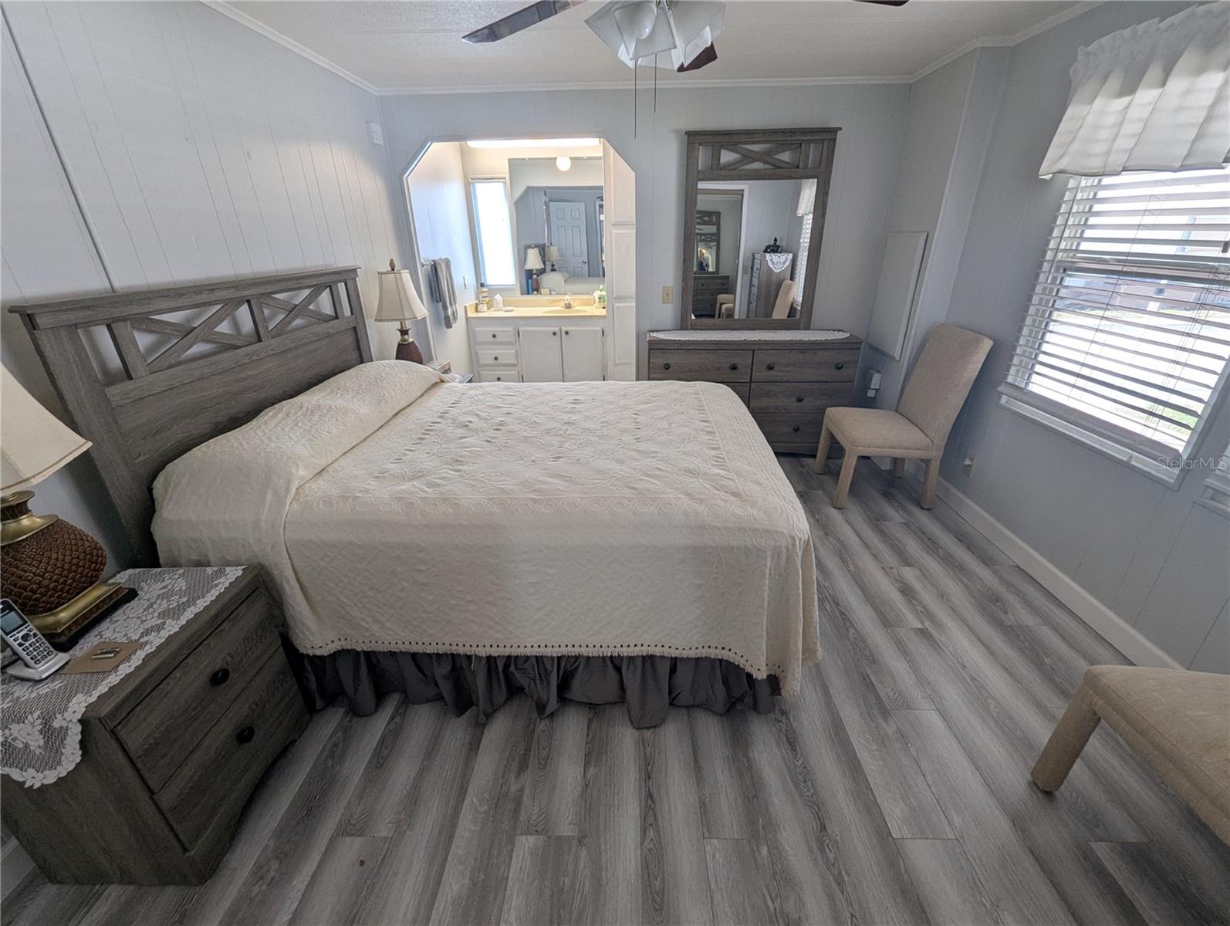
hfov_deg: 106.1
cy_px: 463
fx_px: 463
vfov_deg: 90.1
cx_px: 615
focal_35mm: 13
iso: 65
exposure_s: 1/120
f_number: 2.2
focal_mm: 1.95
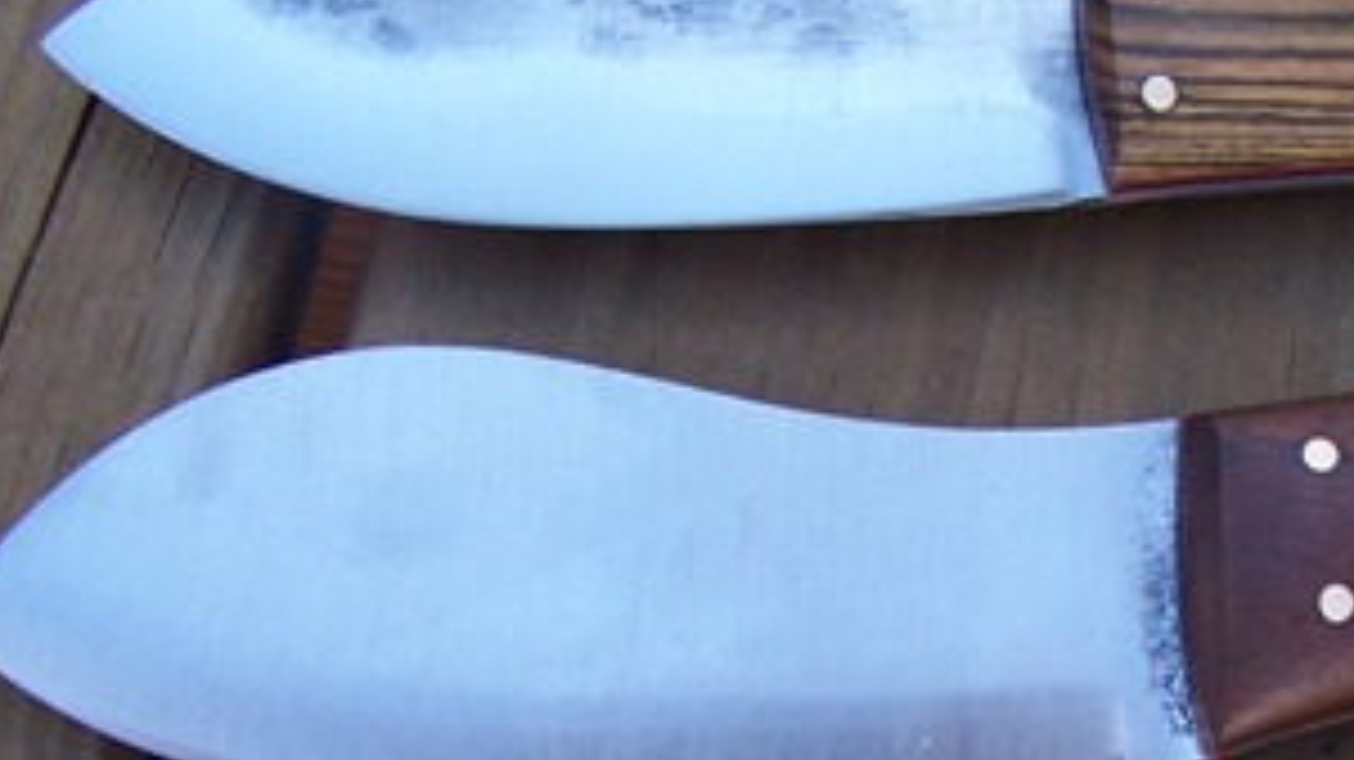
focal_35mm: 88
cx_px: 1125
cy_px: 688
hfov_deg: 23.8
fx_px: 3158
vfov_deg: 13.6
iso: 80
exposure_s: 1/125
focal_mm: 6.3
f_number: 2.8
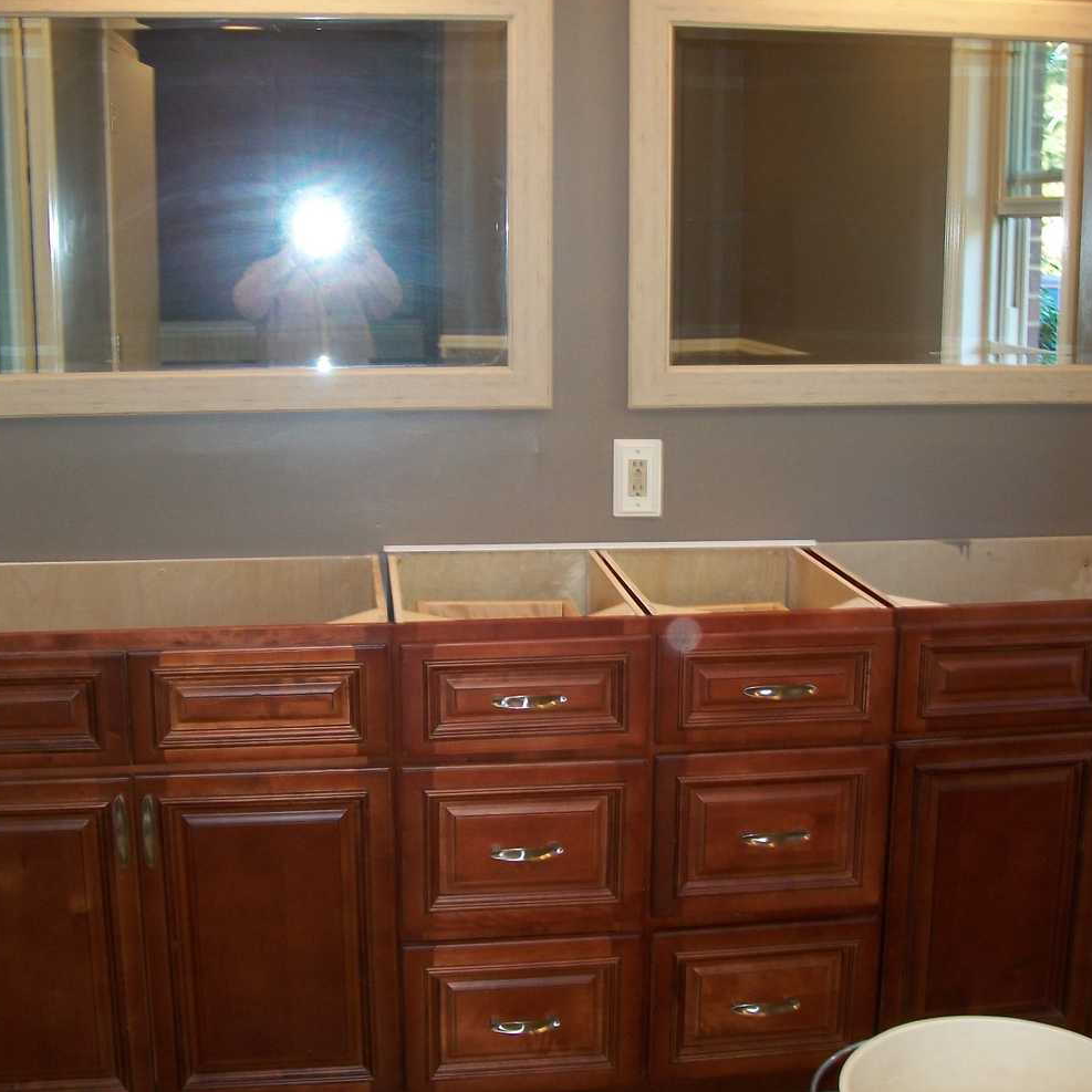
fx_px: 1535
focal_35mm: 43
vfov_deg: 39.2
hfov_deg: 39.2
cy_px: 541
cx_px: 565
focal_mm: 6
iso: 80
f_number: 2.7
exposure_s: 1/30
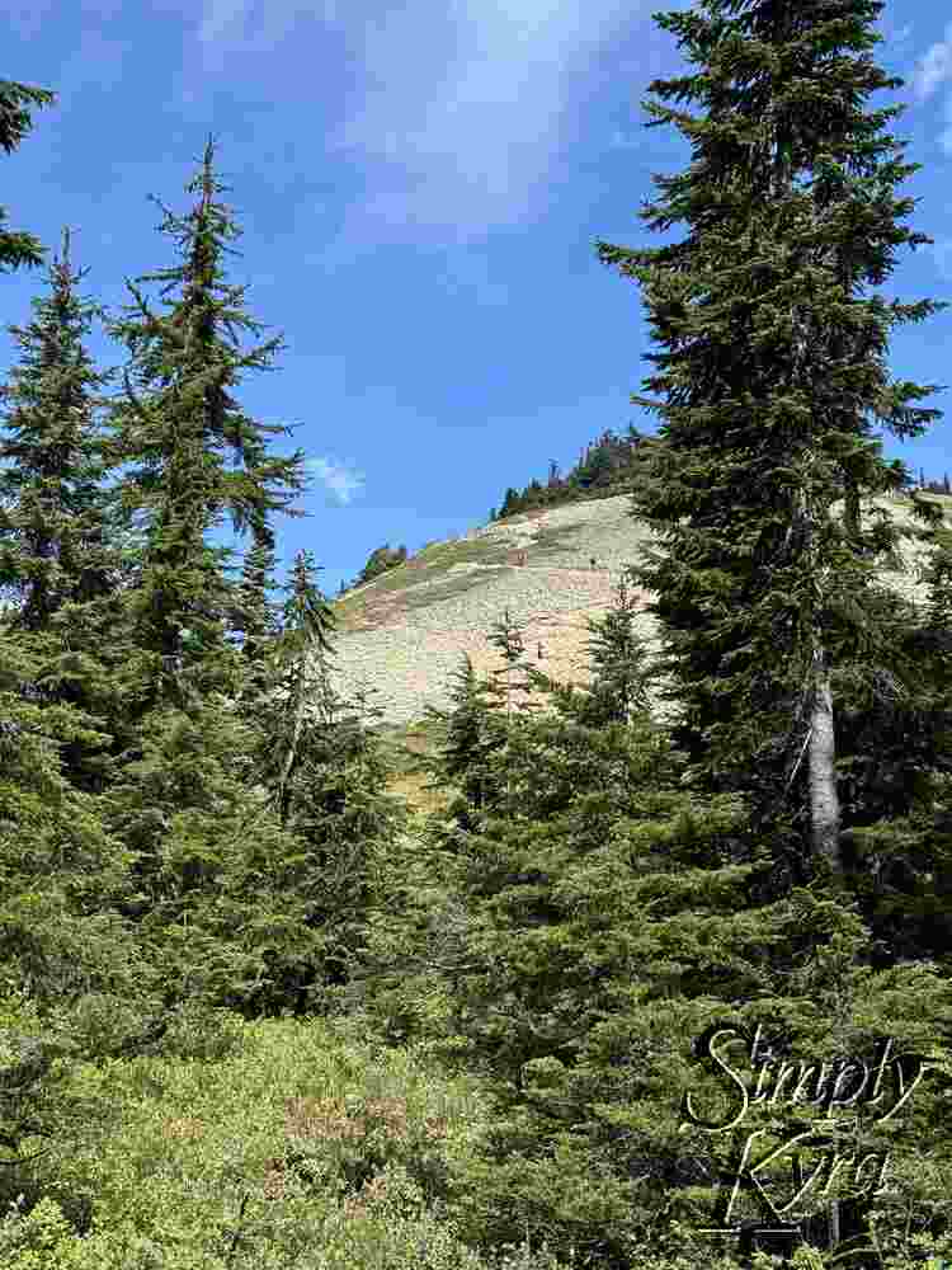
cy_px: 635
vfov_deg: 39.7
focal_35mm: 48
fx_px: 1760
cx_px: 476
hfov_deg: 30.3
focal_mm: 6.76
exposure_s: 1/1770
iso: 64
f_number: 1.78
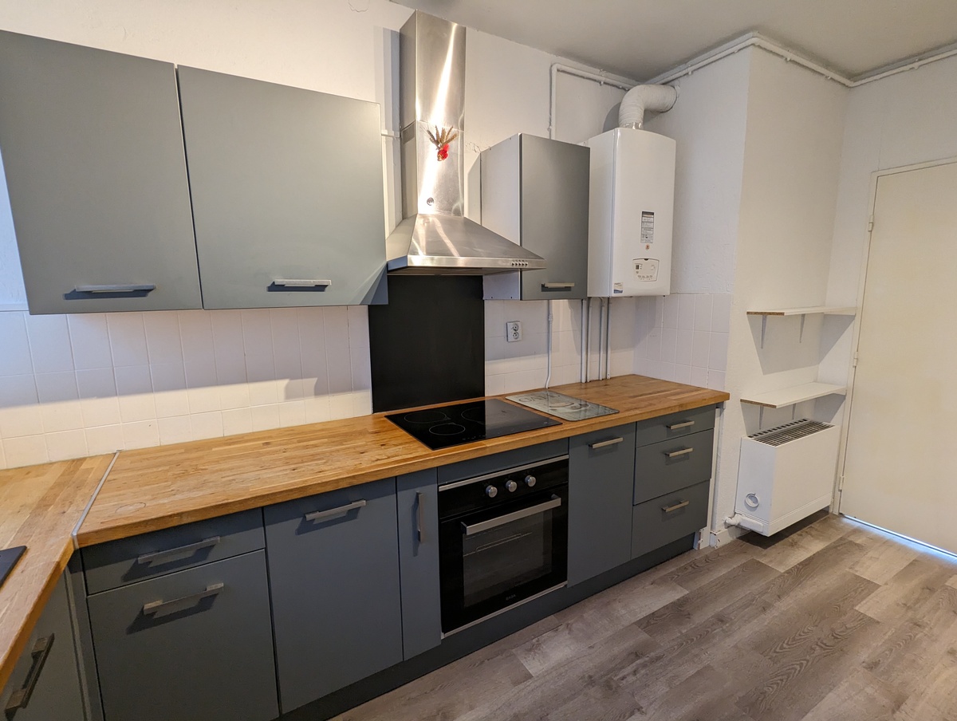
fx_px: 443
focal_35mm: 16
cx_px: 478
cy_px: 360
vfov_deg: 78.3
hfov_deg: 94.4
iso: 95
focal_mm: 2.35
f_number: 2.2
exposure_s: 1/25
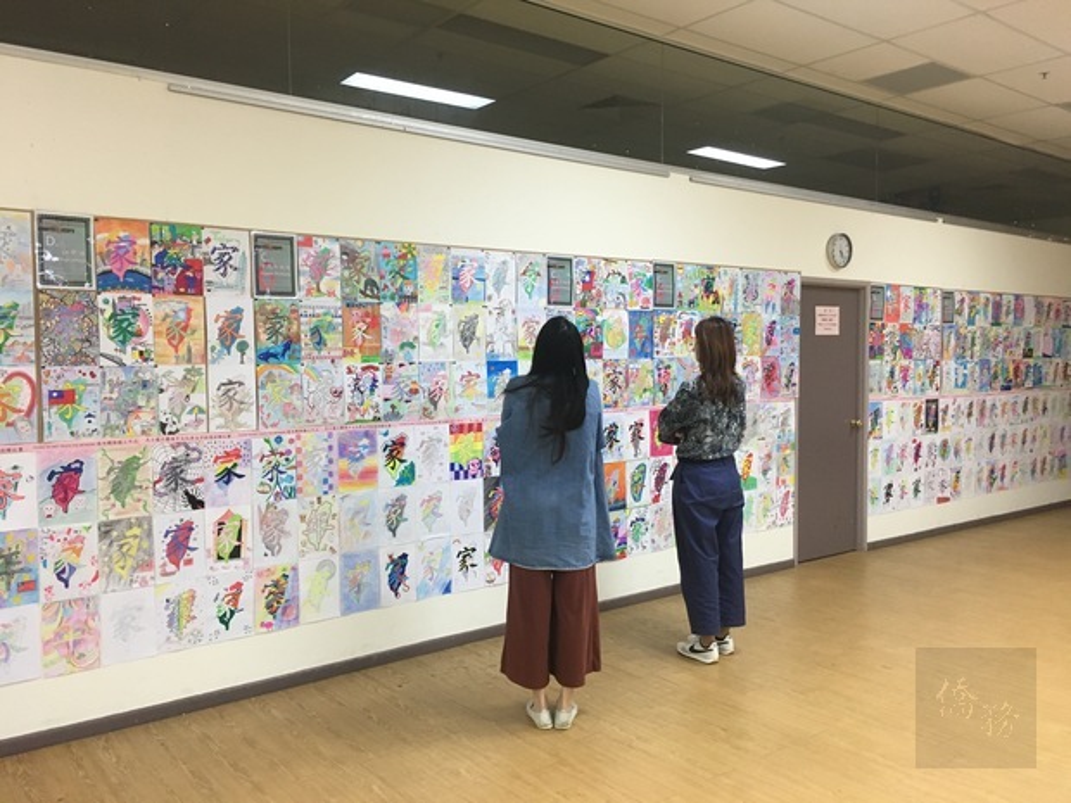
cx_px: 536
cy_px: 402
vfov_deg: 48.2
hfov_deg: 61.7
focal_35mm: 29
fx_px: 897
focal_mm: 4.15
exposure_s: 1/33
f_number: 2.2
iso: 200
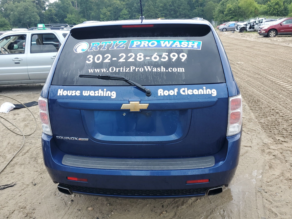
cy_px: 112
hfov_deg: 61.6
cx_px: 143
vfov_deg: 48.2
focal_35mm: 29
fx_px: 245
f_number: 1.5
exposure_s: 1/139
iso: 50
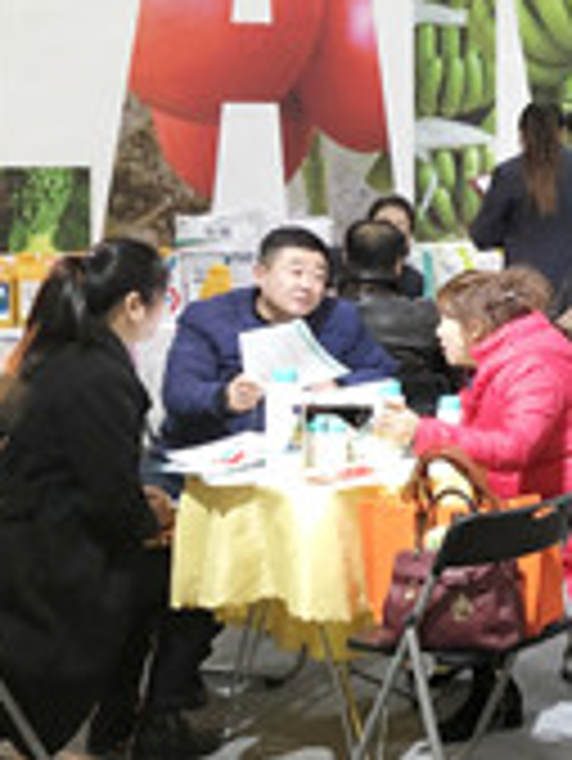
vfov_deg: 23.4
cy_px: 214
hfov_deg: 15.7
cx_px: 959
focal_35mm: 83
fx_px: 1826
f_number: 1.8
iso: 40
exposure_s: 1/25
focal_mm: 4
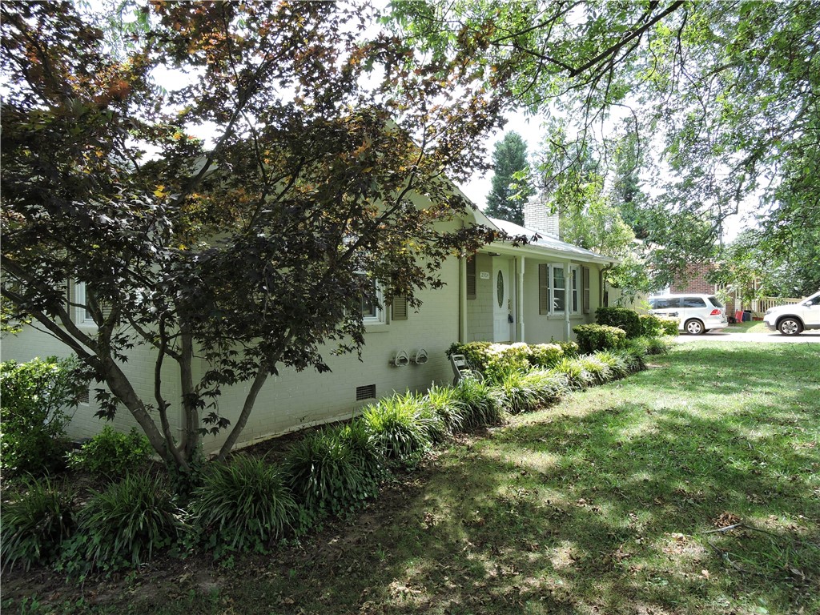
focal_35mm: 24
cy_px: 308
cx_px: 410
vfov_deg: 56.8
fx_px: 569
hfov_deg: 71.6
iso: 100
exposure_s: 1/160
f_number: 3.3
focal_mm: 4.3
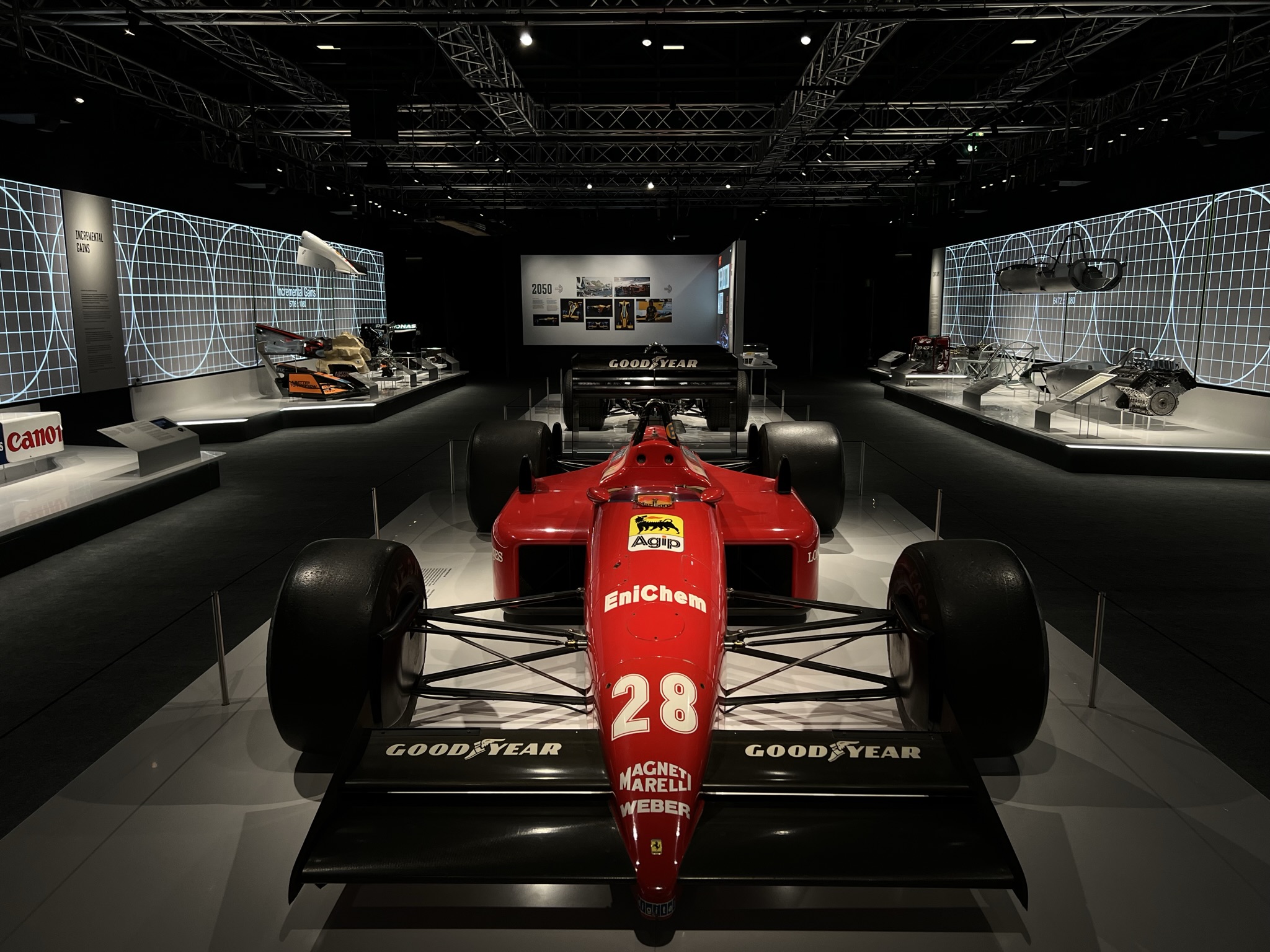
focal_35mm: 26
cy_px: 476
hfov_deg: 67.3
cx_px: 635
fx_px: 954
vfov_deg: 53.1
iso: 125
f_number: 1.5
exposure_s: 1/108
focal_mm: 5.7
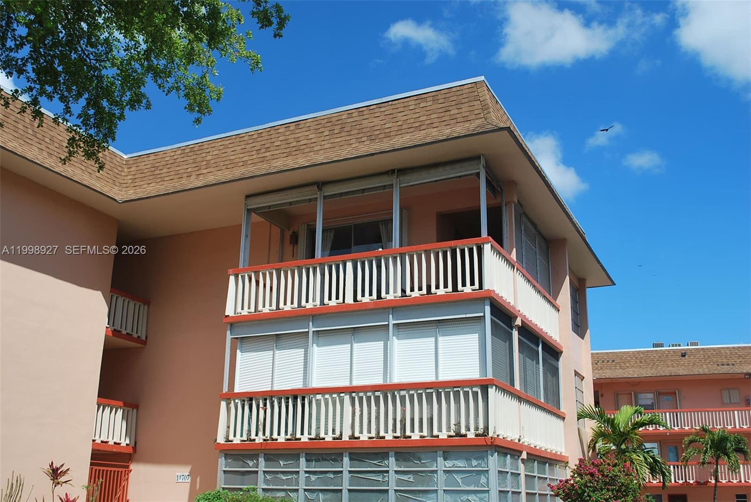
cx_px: 376
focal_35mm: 36
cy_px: 251
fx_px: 752
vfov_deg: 36.9
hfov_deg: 53.1
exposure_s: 1/160
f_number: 6.3
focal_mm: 24
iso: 100
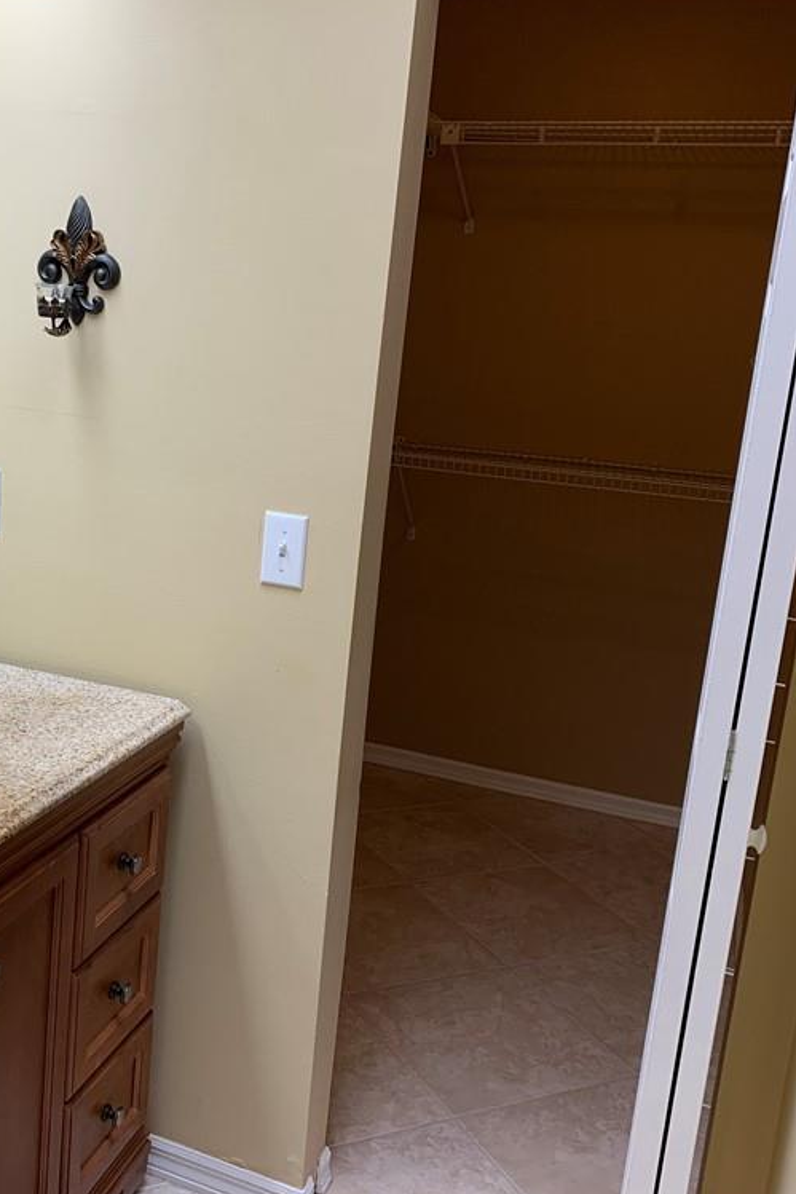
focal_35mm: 37
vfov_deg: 51.9
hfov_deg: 35.4
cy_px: 595
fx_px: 1227
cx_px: 236
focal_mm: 4.25
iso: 50
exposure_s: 1/60
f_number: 1.8
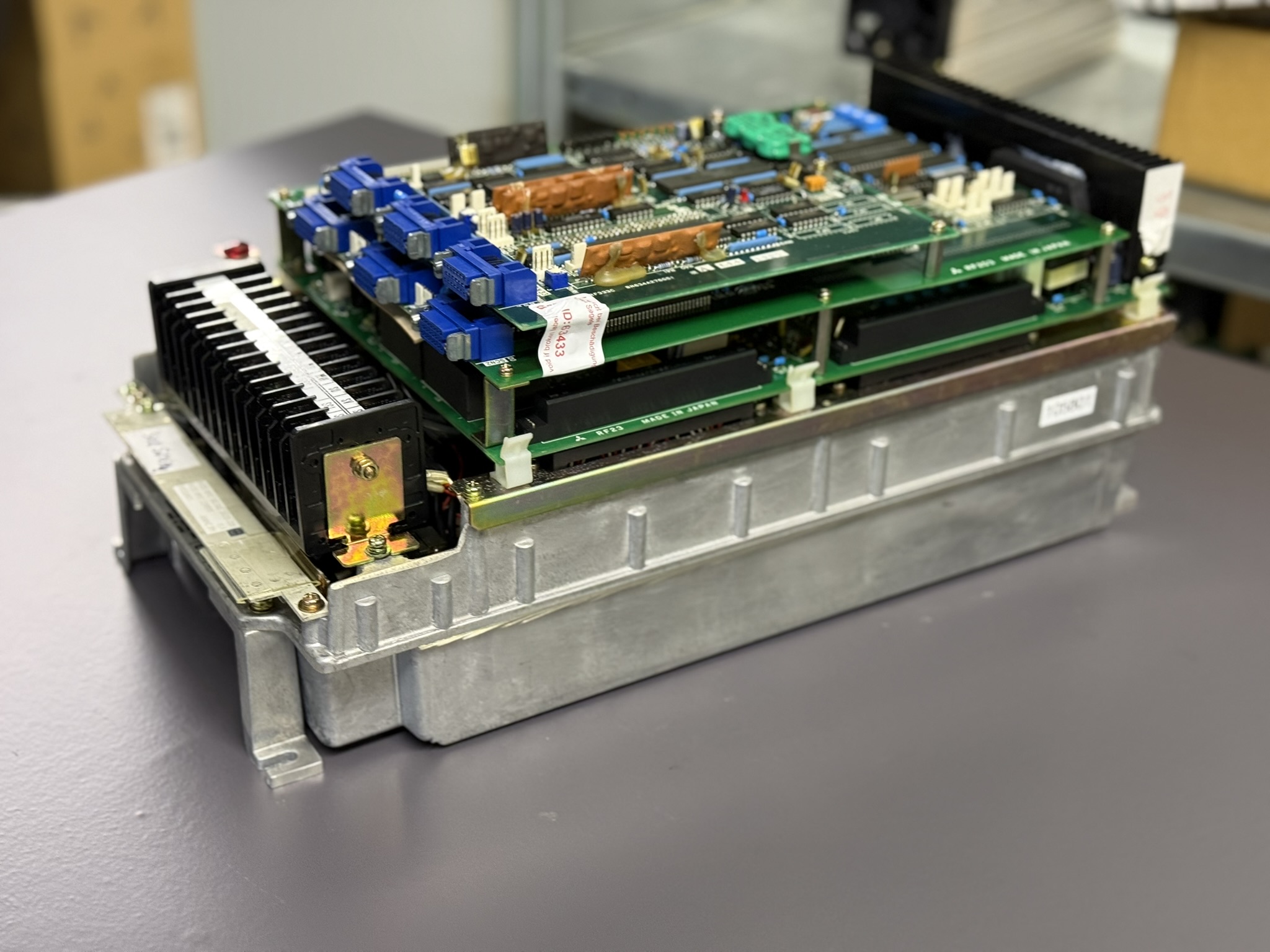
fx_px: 1761
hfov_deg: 39.7
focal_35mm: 48
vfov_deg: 30.3
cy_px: 476
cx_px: 635
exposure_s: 1/33
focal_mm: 6.76
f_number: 1.78
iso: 250
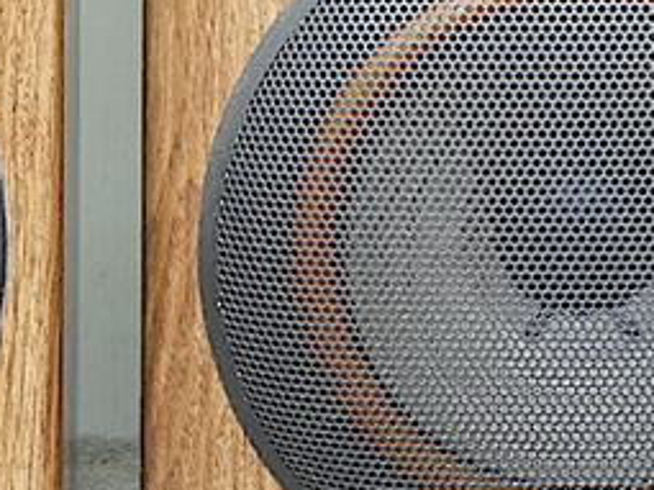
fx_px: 6402
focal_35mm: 339
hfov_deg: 5.8
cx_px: 131
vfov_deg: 4.4
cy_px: 36
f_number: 4.9
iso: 200
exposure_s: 1/2
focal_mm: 16.1
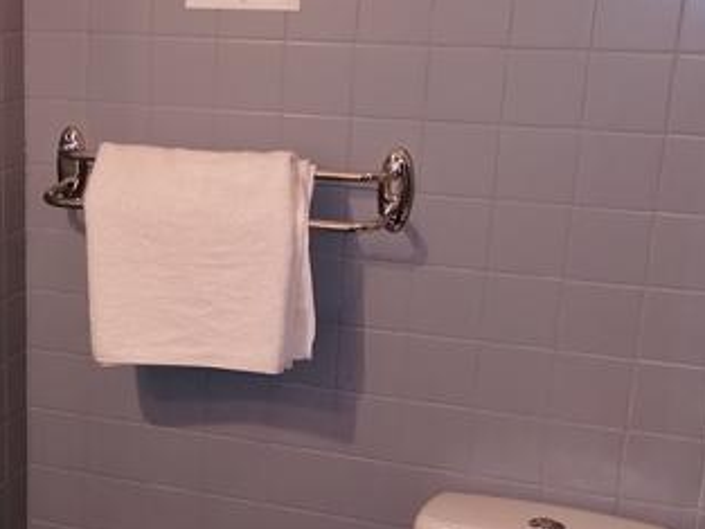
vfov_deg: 21.3
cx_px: 104
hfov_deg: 27.4
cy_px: 344
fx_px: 1406
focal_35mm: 69
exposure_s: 1/33.3
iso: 250
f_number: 1.8
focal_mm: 4.75
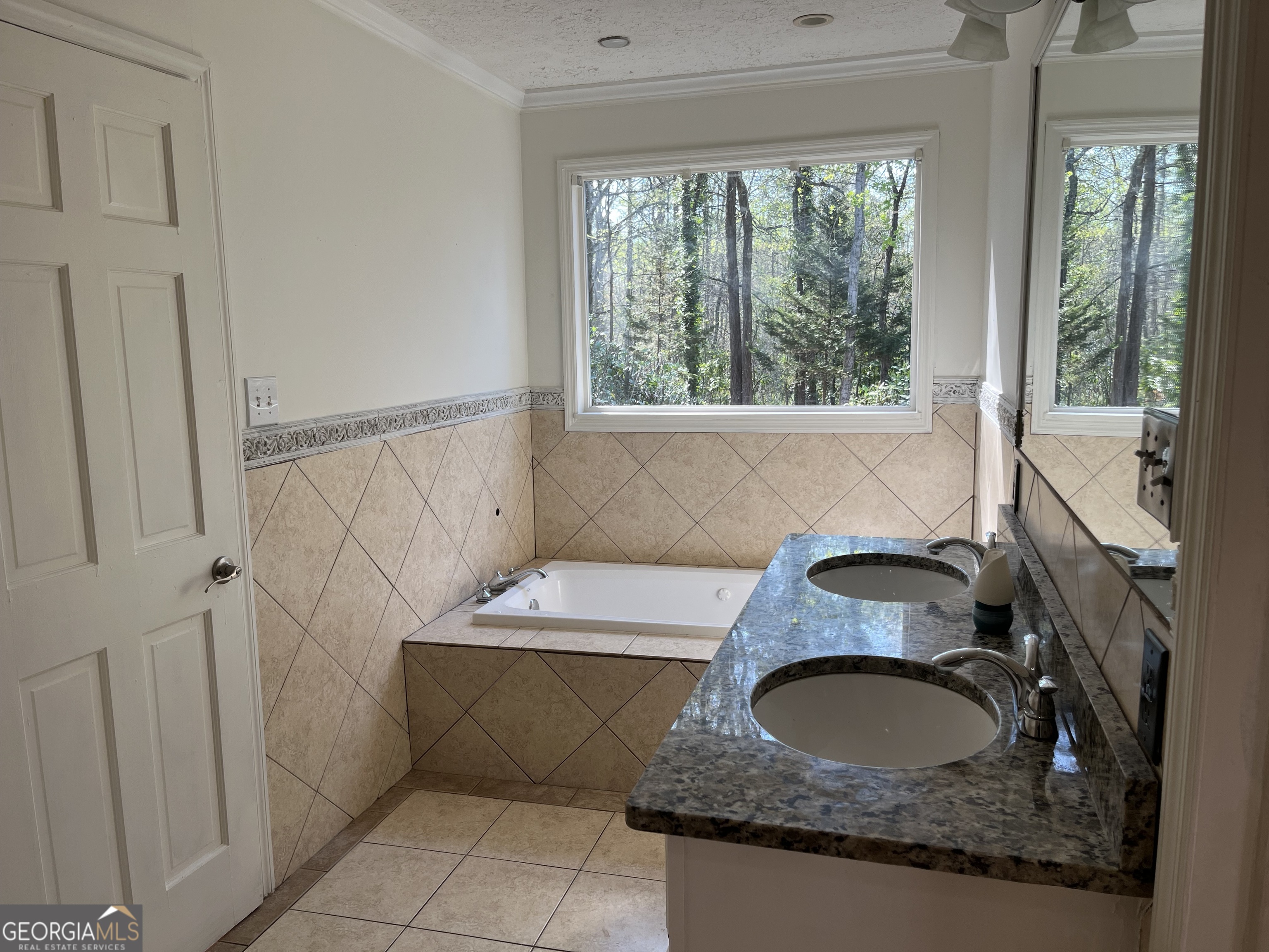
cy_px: 476
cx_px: 634
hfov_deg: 67.3
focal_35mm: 26
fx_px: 953
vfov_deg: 53.1
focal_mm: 5.1
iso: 32
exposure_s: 1/120
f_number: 1.6
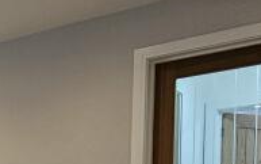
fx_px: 520
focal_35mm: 73
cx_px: -197
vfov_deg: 16.3
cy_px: 249
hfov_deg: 20.6
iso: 80
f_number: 2.2
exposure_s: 1/50
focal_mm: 2.2
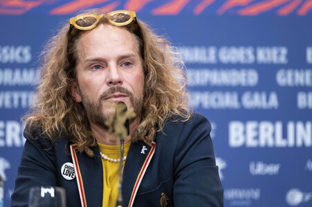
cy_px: 104
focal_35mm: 210
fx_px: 1819
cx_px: 156
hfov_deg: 9.8
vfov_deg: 6.5
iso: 1250
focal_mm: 140
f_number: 2.8
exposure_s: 1/250
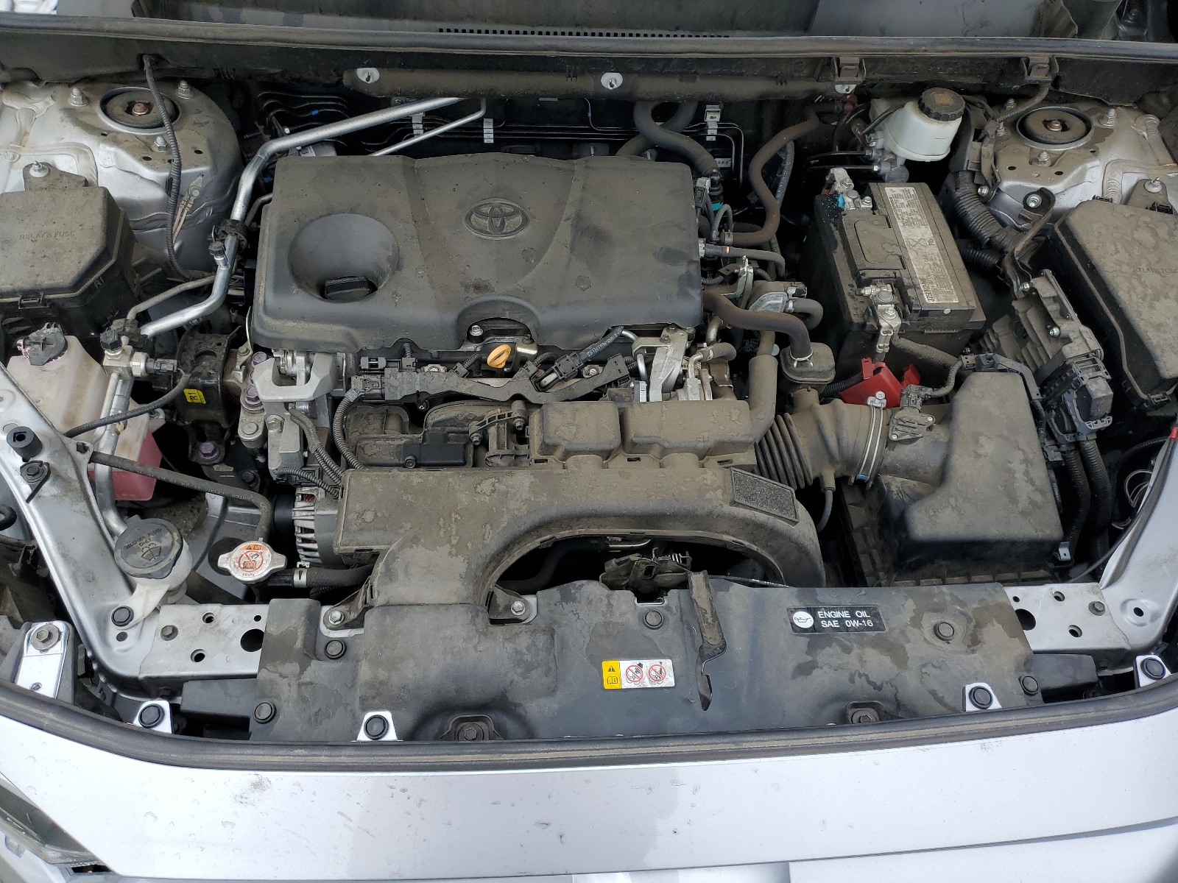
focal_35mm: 26
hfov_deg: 67.3
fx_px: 885
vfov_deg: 53.1
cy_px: 442
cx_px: 589
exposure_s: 1/1250
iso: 50
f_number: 1.5
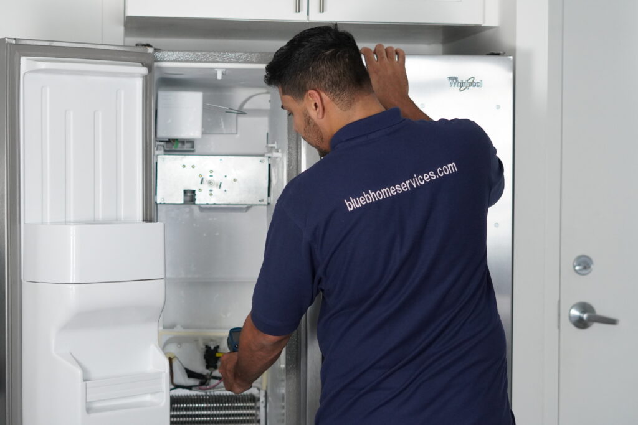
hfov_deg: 27.0
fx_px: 1329
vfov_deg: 18.2
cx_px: 319
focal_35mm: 75
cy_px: 212
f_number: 2.8
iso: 1600
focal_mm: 50
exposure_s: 1/160
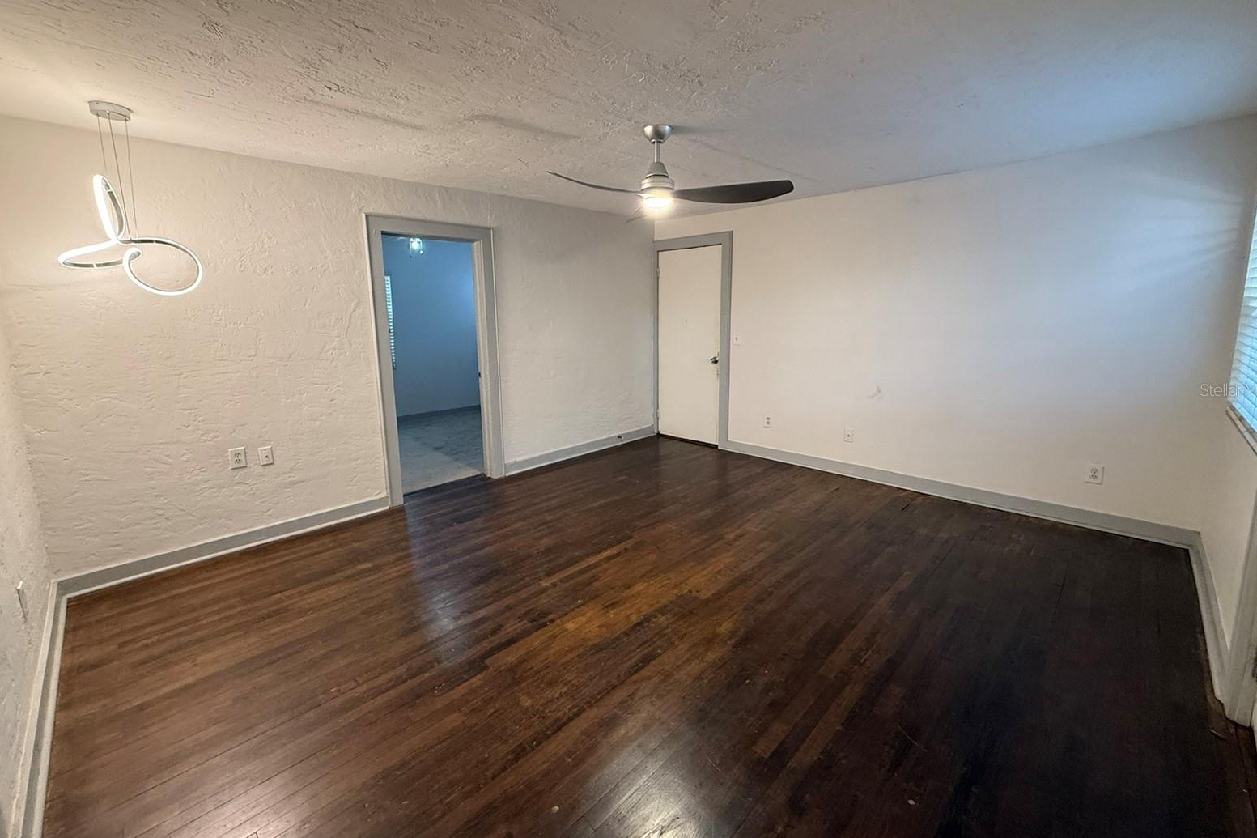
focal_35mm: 15
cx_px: 629
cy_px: 389
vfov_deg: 77.2
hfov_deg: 100.4
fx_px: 524
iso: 320
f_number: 2.2
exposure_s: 1/60
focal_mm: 2.22
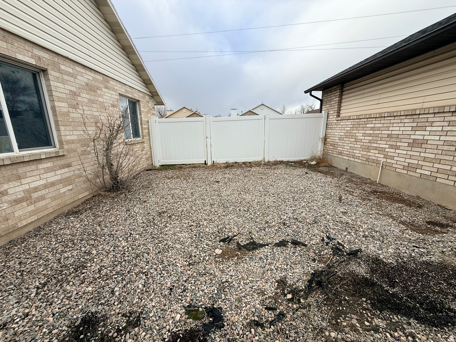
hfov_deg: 102.1
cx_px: 228
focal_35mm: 14
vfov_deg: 85.7
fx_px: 184
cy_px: 171
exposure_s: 1/1167
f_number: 2.2
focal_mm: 2.22
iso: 50
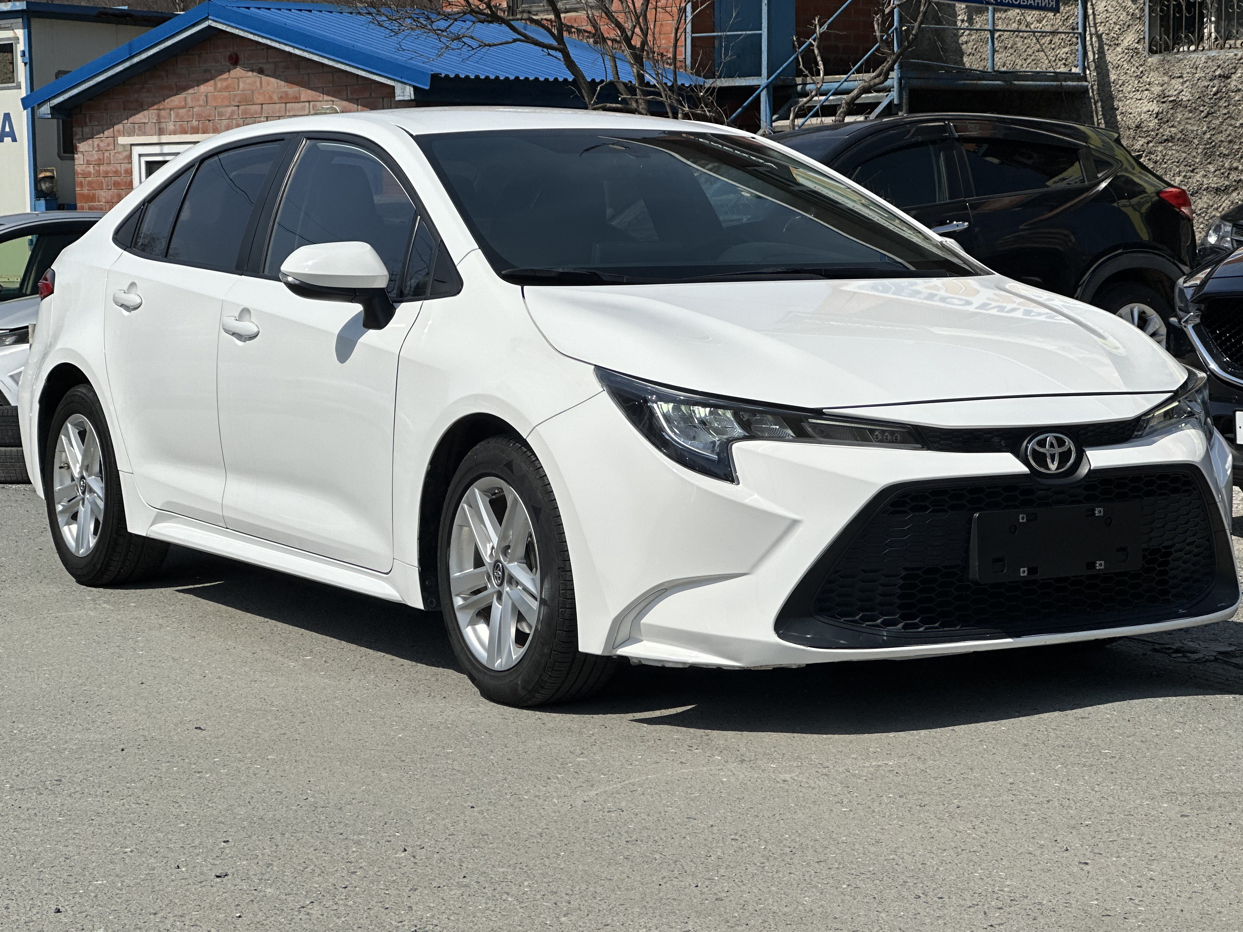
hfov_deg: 24.7
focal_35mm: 79
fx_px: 2837
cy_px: 462
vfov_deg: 18.7
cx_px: 622
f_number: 2.8
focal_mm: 9
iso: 32
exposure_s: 1/2016
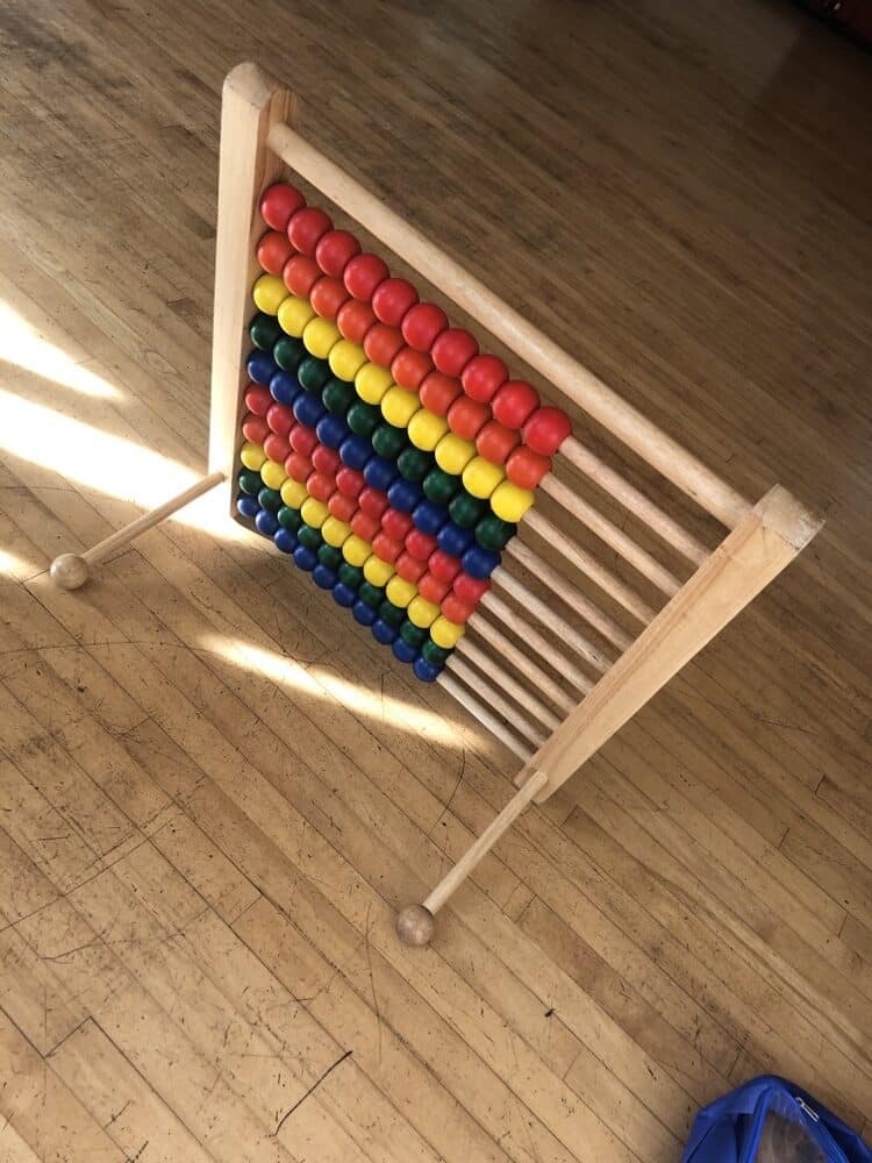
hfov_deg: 49.7
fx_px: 940
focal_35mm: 28
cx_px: 436
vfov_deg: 63.4
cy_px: 582
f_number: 1.8
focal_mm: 4
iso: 25
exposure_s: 1/40
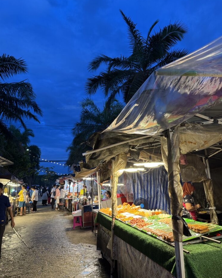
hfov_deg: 54.9
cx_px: 109
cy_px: 136
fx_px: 214
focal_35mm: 26
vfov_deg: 66.0
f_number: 1.78
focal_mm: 6.76
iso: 200
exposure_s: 1/50
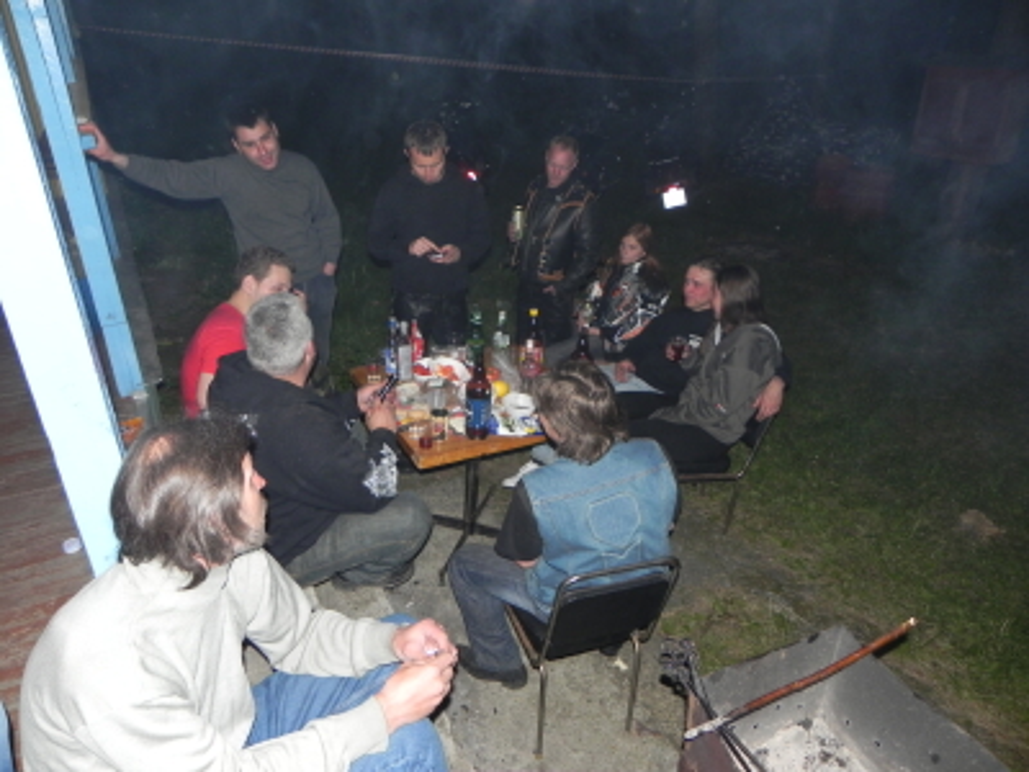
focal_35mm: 26
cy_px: 386
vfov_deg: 53.1
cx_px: 514
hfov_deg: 67.3
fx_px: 773
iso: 200
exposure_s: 1/30
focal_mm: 4.6
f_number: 2.8
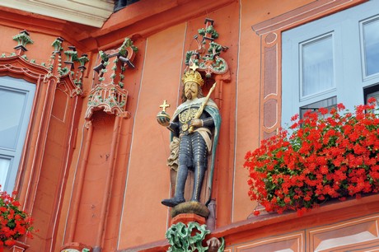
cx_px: 190
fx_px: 868
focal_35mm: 82
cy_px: 126
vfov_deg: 16.5
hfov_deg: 24.6
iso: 200
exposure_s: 1/160
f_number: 7.1
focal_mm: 55
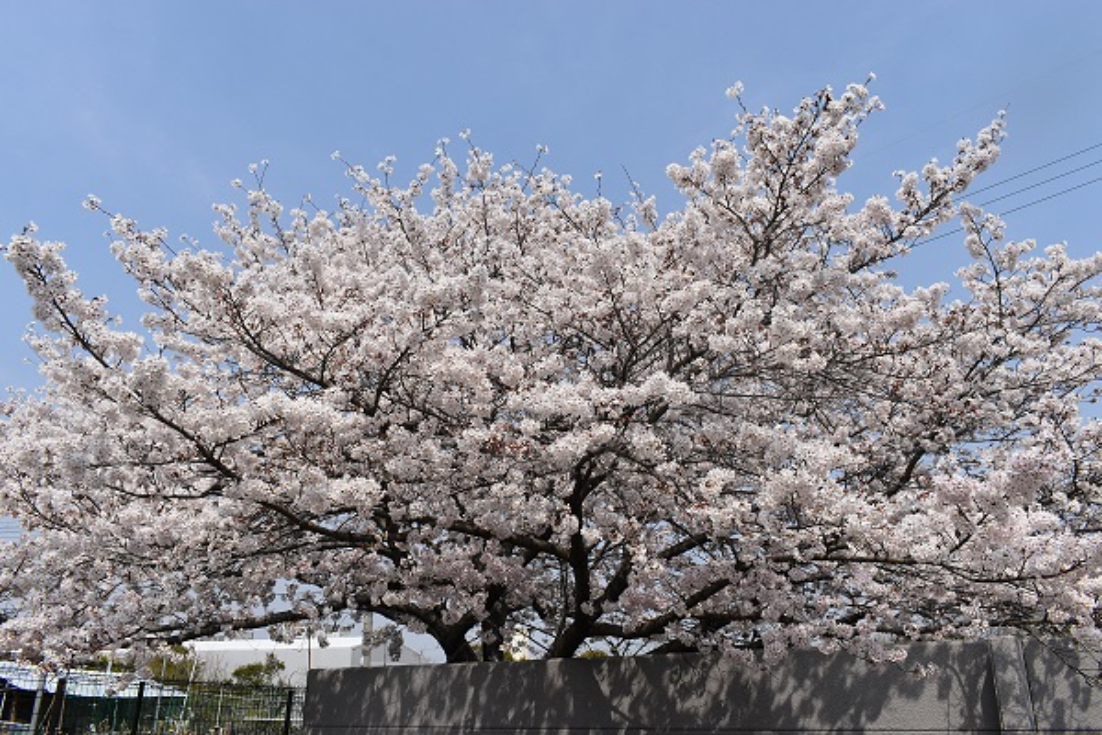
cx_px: 551
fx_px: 918
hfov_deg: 61.9
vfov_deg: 43.6
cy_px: 368
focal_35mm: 30
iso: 200
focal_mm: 20
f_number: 8
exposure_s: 1/750
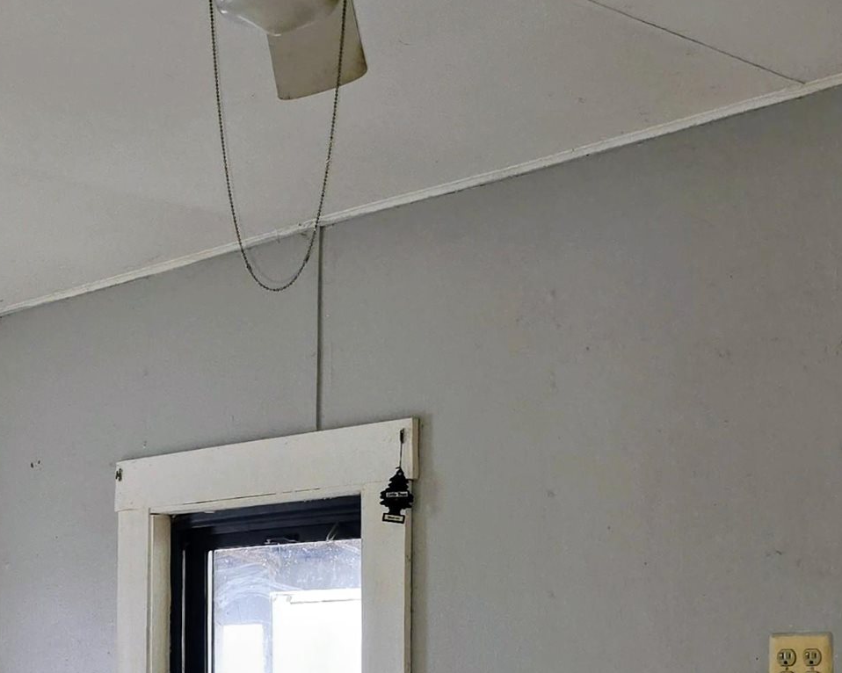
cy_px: 653
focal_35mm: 72
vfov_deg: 20.6
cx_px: 30
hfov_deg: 25.3
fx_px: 1794
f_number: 1.7
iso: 100
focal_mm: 6.3
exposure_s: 1/30
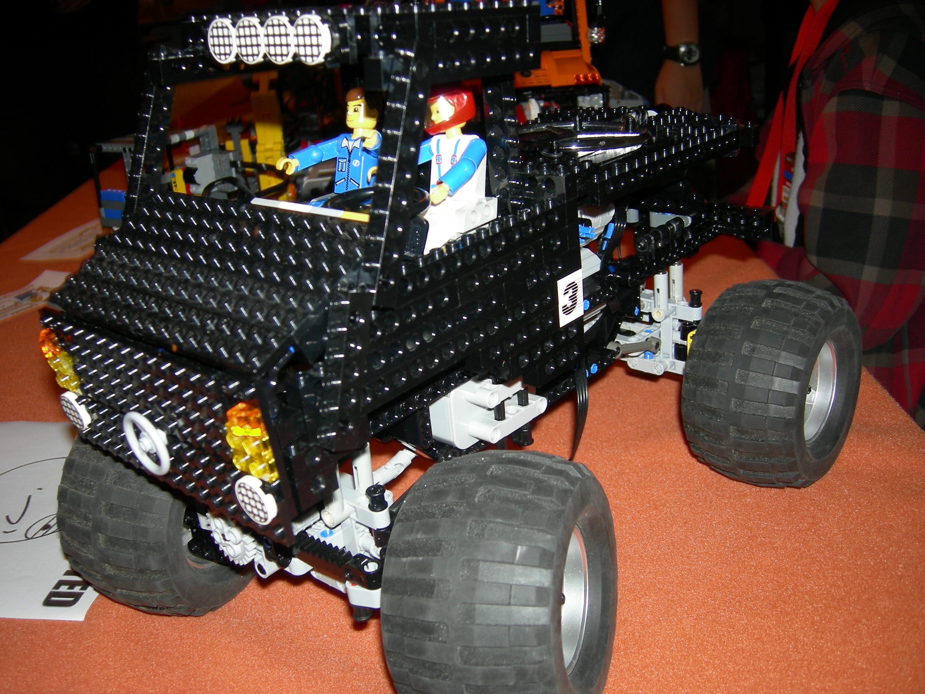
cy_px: 347
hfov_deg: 51.4
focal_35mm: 36
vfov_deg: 39.7
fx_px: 962
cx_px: 462
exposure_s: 1/60.1
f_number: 2.7
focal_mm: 7.5
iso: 64
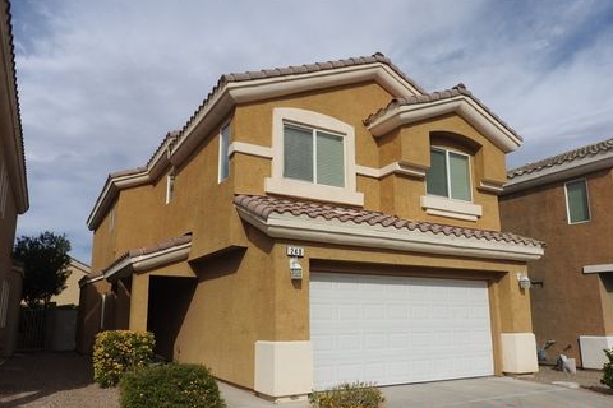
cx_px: 303
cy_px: 231
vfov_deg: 49.4
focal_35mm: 26
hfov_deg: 69.4
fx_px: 443
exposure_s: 1/1600
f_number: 4.2
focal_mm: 4.3
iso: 100
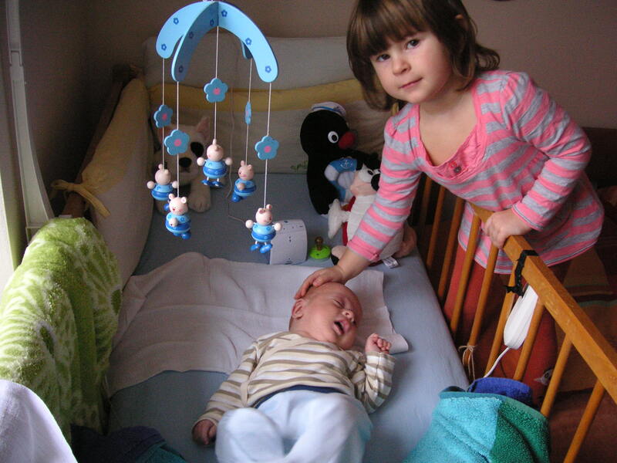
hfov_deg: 50.1
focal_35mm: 37
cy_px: 232
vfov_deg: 38.7
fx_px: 659
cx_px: 308
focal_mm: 6.1
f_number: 2.8
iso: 160
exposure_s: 1/45
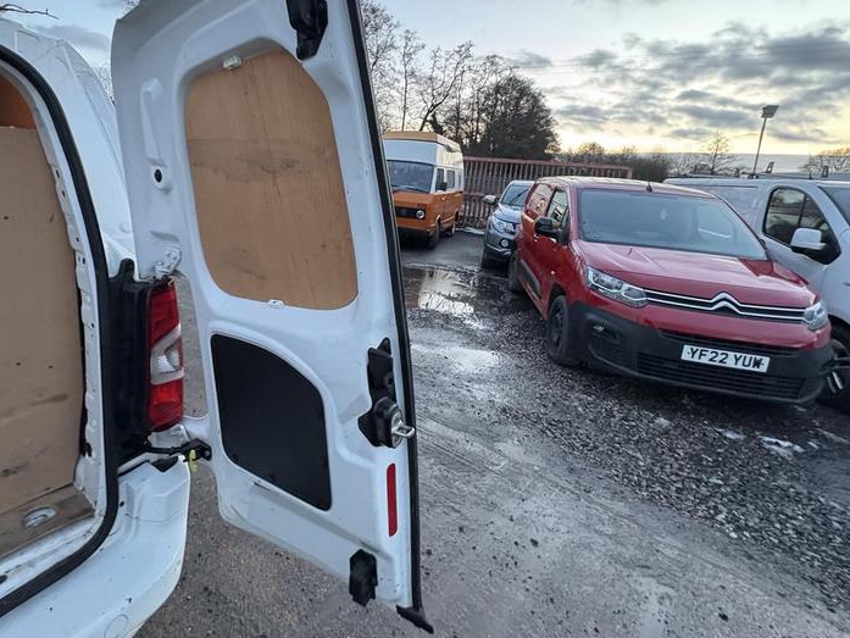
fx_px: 442
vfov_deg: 70.5
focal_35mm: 18
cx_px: 338
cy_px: 242
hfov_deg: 86.6
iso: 250
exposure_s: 1/60
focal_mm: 2.22
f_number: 2.2
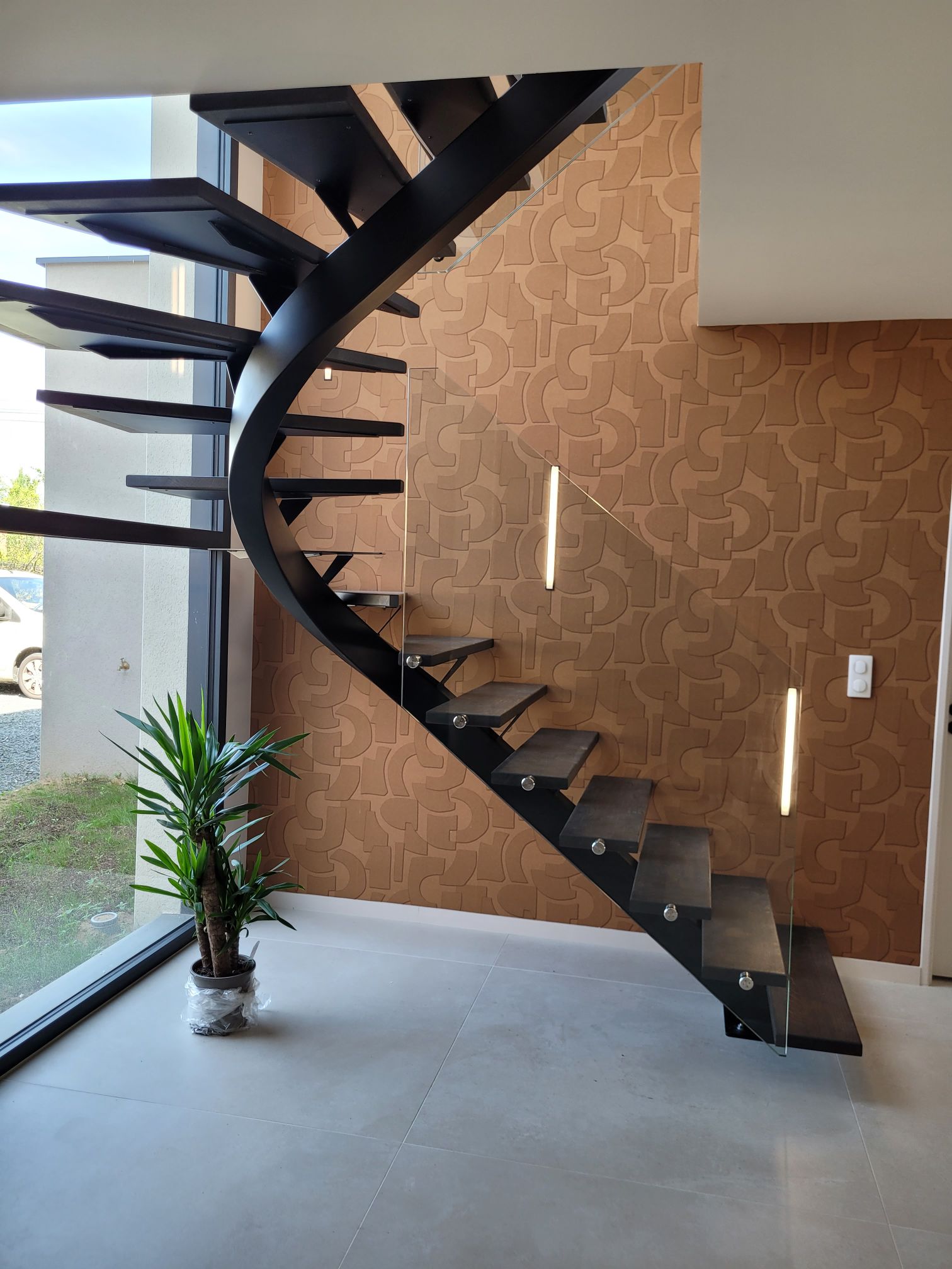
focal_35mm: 26
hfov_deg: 53.1
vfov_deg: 67.3
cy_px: 634
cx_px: 476
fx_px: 953
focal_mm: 5.4
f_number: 1.8
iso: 80
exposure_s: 1/100
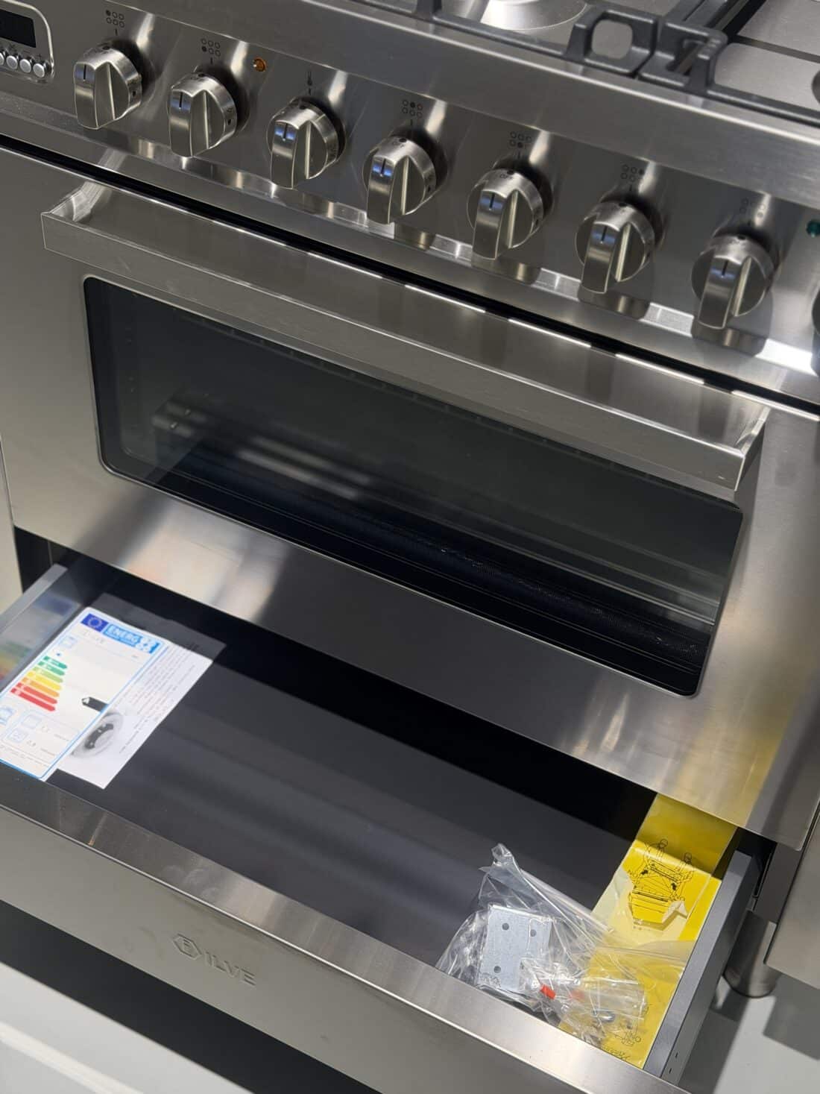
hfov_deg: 30.3
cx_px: 410
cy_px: 547
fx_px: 1516
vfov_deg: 39.7
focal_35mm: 48
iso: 100
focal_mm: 6.76
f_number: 1.78
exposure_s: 1/100
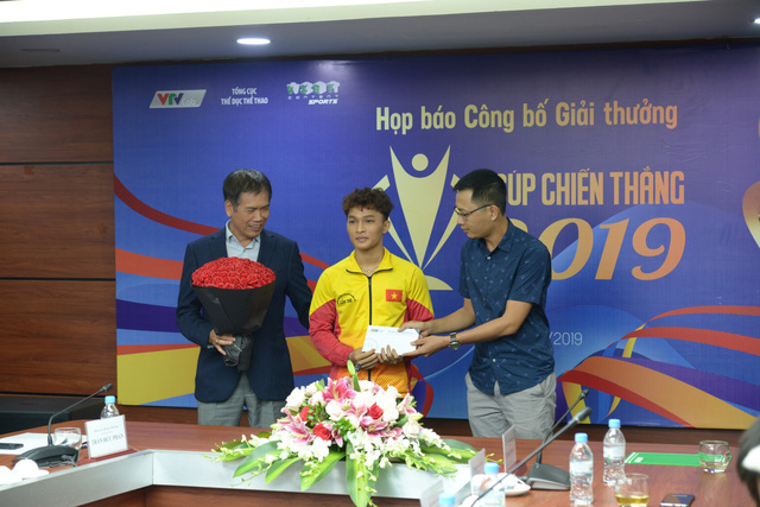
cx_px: 380
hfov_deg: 30.5
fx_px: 1394
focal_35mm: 66
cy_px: 254
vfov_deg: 20.6
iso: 1250
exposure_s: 1/60
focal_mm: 66
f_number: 5
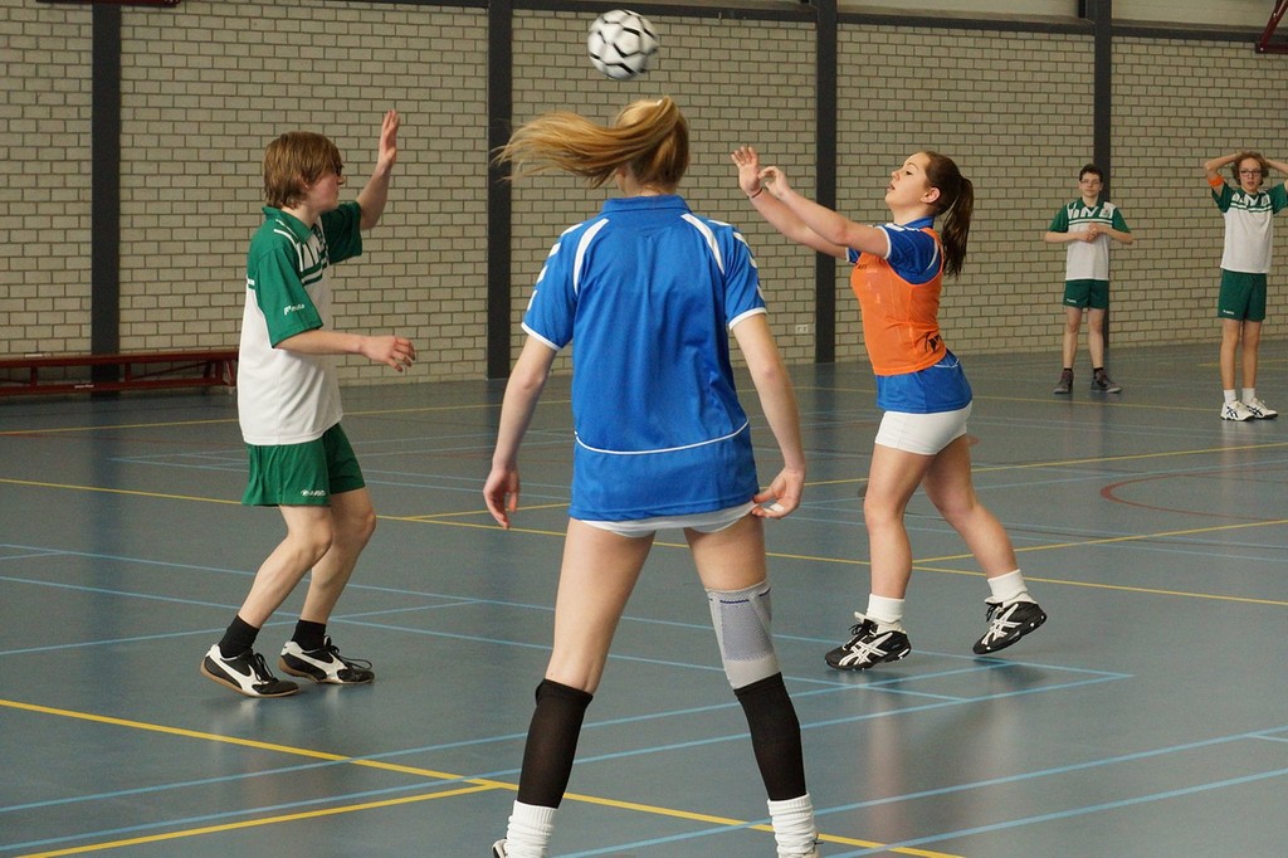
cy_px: 429
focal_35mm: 75
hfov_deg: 27.0
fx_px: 2682
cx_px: 644
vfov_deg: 18.2
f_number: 5.6
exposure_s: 1/250
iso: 1250
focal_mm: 50
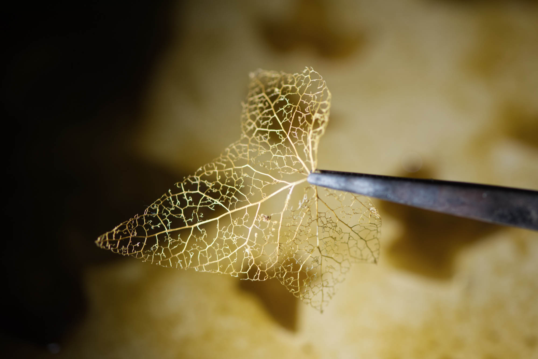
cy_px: 180
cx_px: 269
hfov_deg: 13.0
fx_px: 2355
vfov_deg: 8.7
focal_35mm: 158
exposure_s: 1/400
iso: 100
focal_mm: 105
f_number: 5
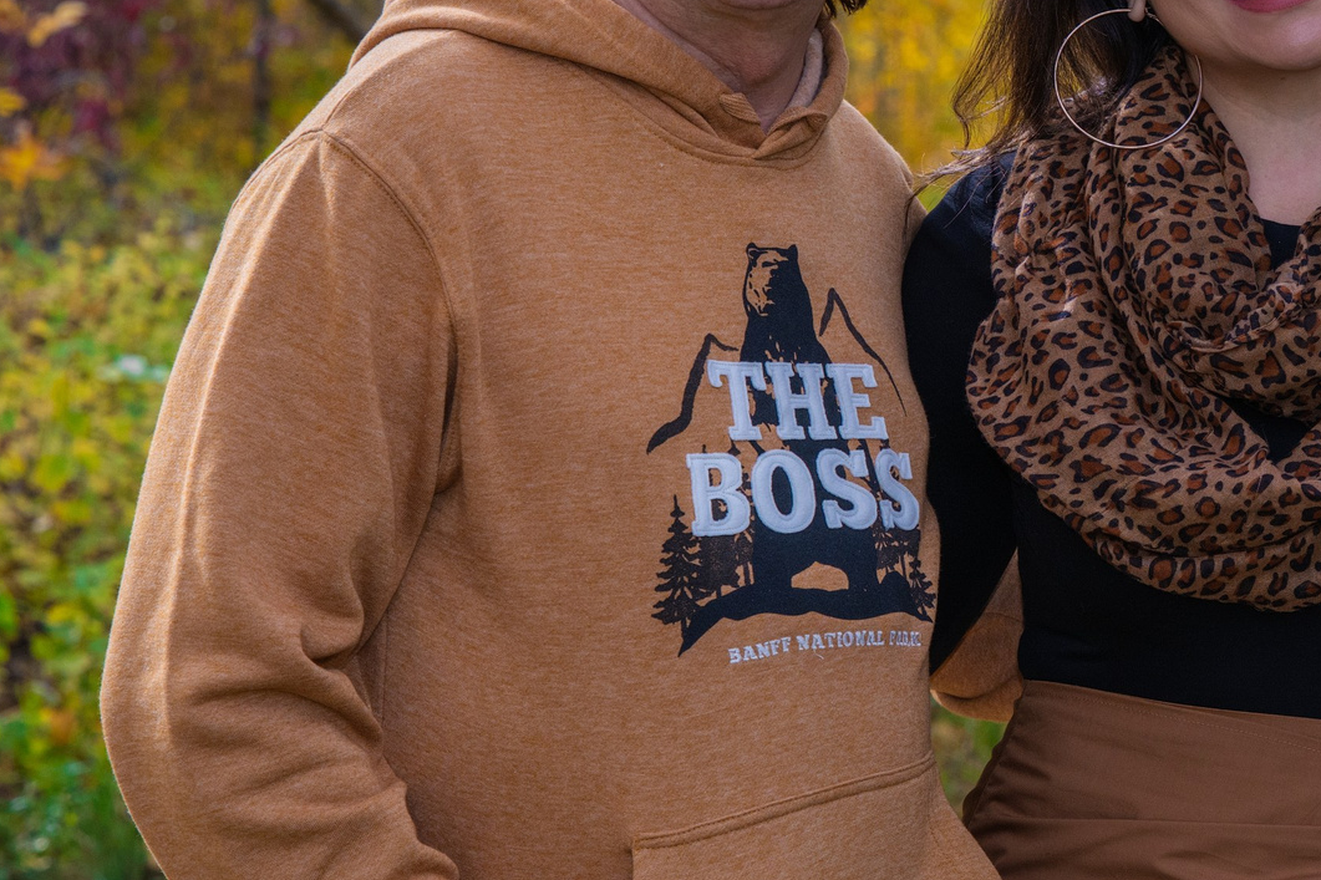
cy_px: 354
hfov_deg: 14.2
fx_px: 5207
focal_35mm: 142
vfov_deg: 9.7
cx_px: 1348
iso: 320
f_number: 5.6
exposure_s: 1/640
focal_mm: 58.8
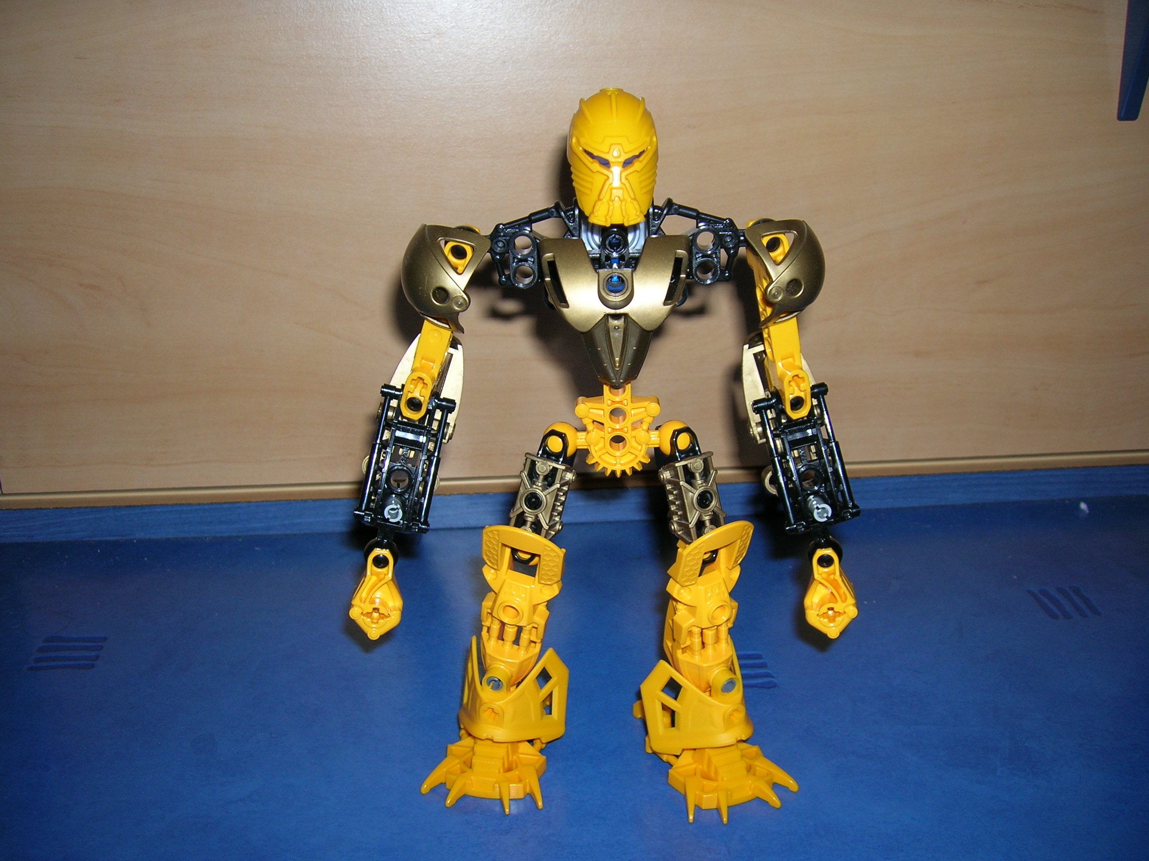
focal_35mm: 34
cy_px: 430
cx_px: 574
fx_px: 1129
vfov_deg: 41.8
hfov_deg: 54.0
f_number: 2.9
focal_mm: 5.7
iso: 50
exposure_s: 1/60.1
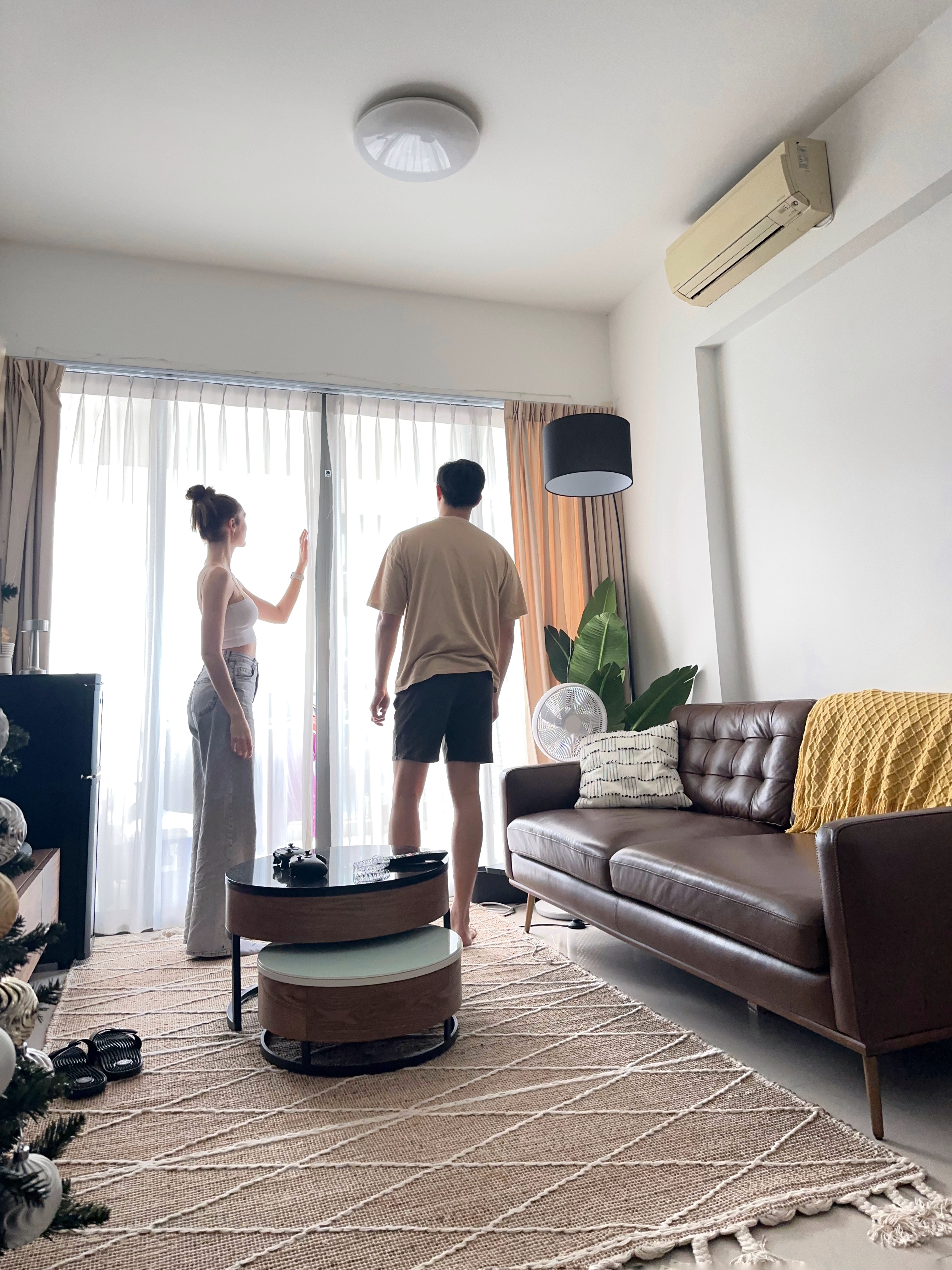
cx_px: 476
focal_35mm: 24
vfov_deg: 71.6
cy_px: 635
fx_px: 880
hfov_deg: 56.8
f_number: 1.78
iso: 500
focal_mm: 6.86
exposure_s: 1/60
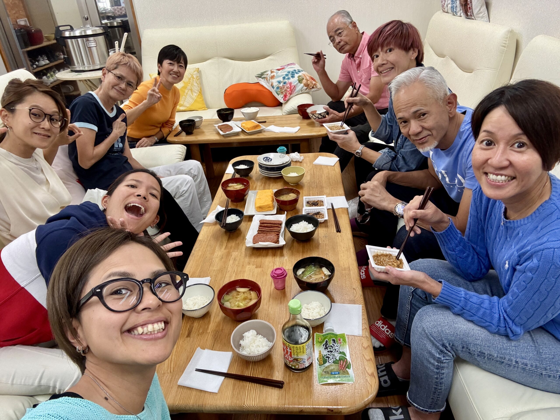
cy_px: 210
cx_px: 280
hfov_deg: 73.9
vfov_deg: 58.9
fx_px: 372
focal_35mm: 23
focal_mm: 2.69
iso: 125
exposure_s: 1/60
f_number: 1.9
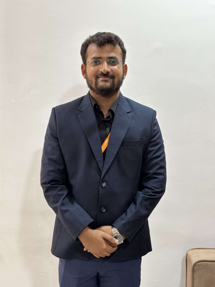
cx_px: 108
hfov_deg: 28.0
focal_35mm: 52
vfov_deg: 36.8
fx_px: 431
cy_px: 144
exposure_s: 1/50
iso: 160
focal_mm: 5.96
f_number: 1.6
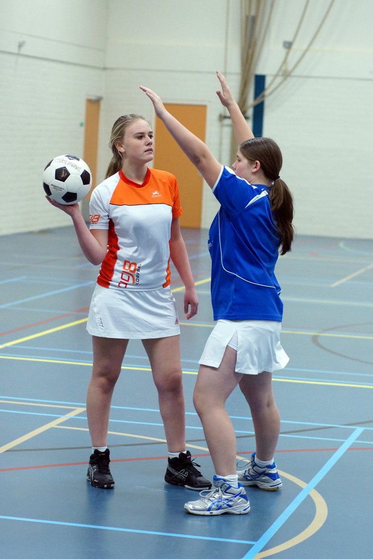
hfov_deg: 18.2
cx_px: 186
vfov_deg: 27.0
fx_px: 1165
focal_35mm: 75
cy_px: 280
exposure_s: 1/200
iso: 1000
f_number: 2.2
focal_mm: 50
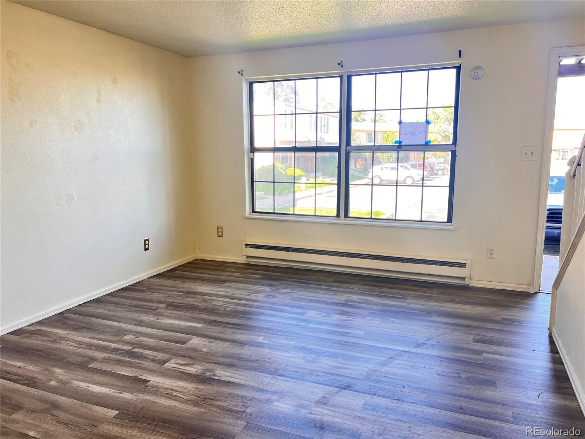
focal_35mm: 26
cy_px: 220
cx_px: 292
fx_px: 439
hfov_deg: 67.3
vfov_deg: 53.1
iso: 100
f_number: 1.5
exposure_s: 1/121
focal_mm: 5.7
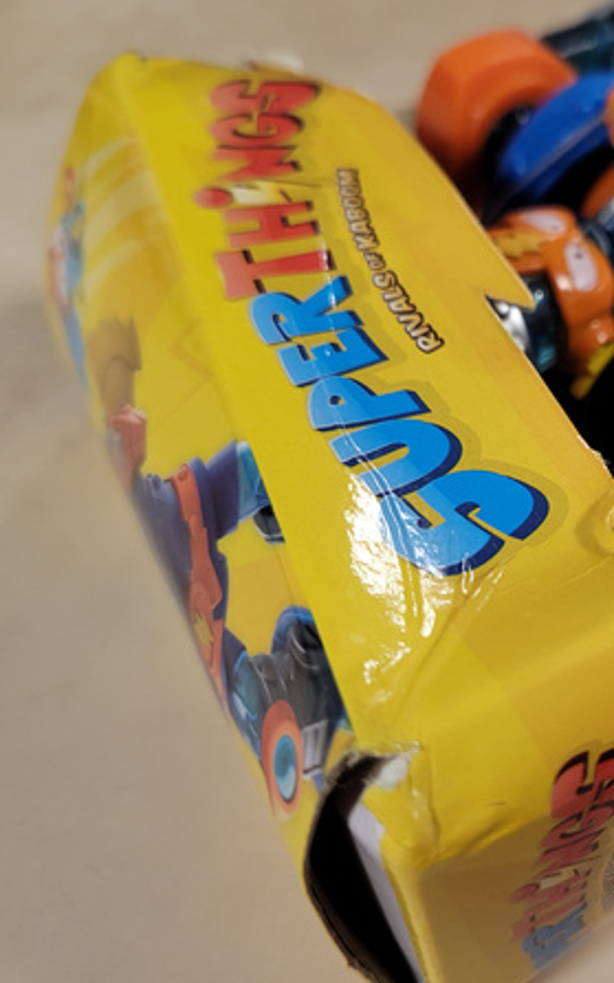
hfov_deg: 32.6
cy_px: 493
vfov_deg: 52.8
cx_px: 559
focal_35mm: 37
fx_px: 992
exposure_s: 1/100
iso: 250
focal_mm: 5.4
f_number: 1.8
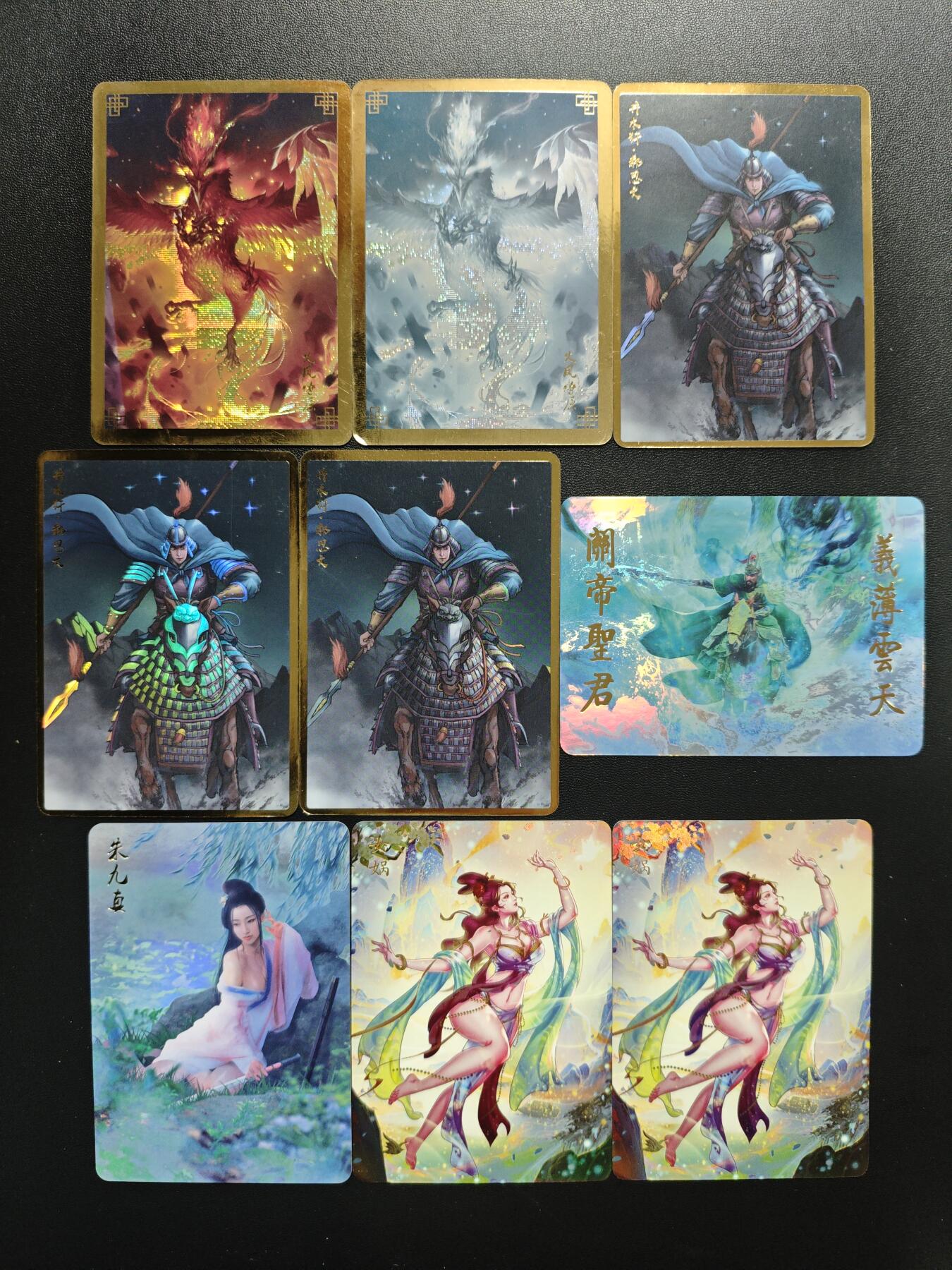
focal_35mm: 26
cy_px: 635
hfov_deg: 53.1
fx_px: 953
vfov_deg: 67.3
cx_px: 476
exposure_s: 1/50
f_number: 1.5
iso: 320
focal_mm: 4.94
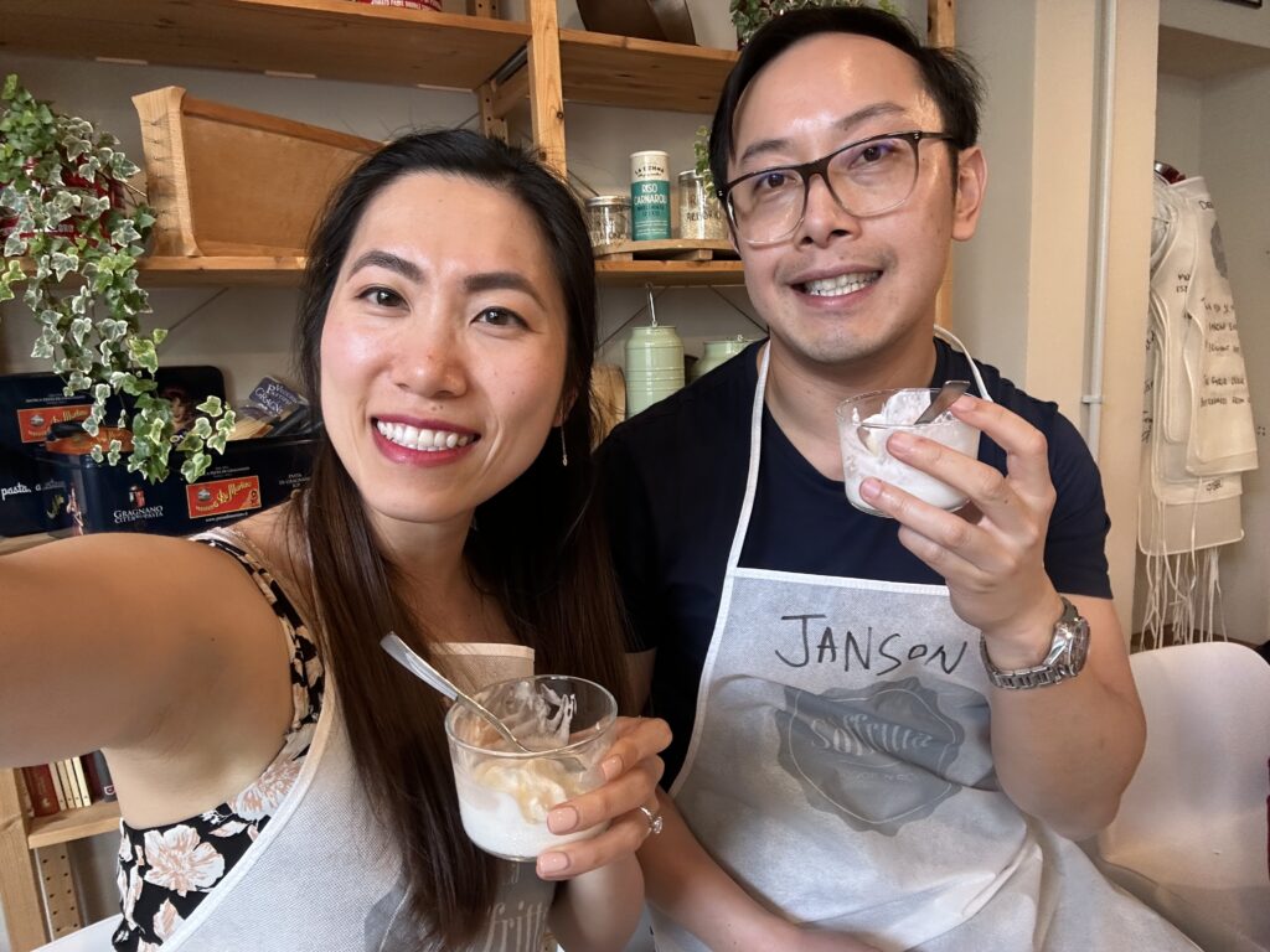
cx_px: 635
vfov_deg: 58.9
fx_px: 844
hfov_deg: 73.9
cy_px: 476
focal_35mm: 23
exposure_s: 1/43
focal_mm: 2.69
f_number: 1.9
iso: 125
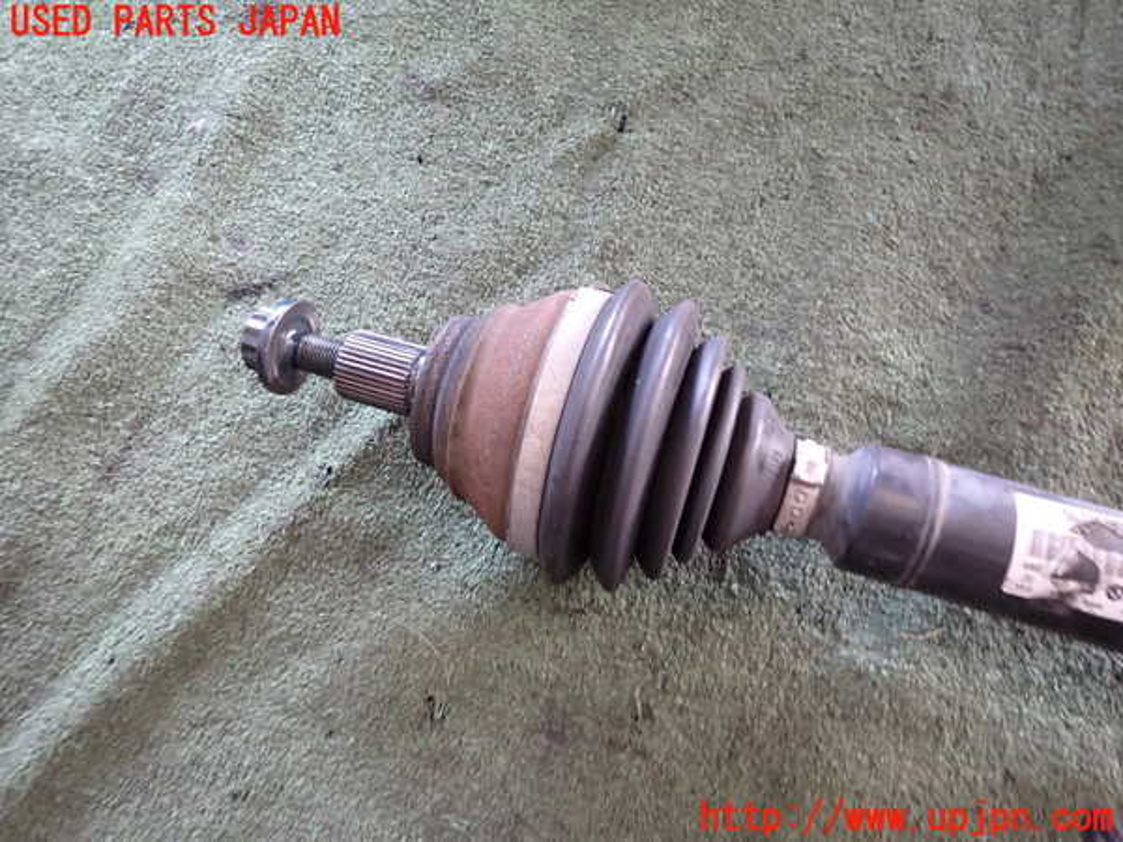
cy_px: 421
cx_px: 562
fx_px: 811
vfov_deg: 54.9
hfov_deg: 69.4
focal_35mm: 25
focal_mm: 4.5
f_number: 2
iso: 320
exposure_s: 1/30
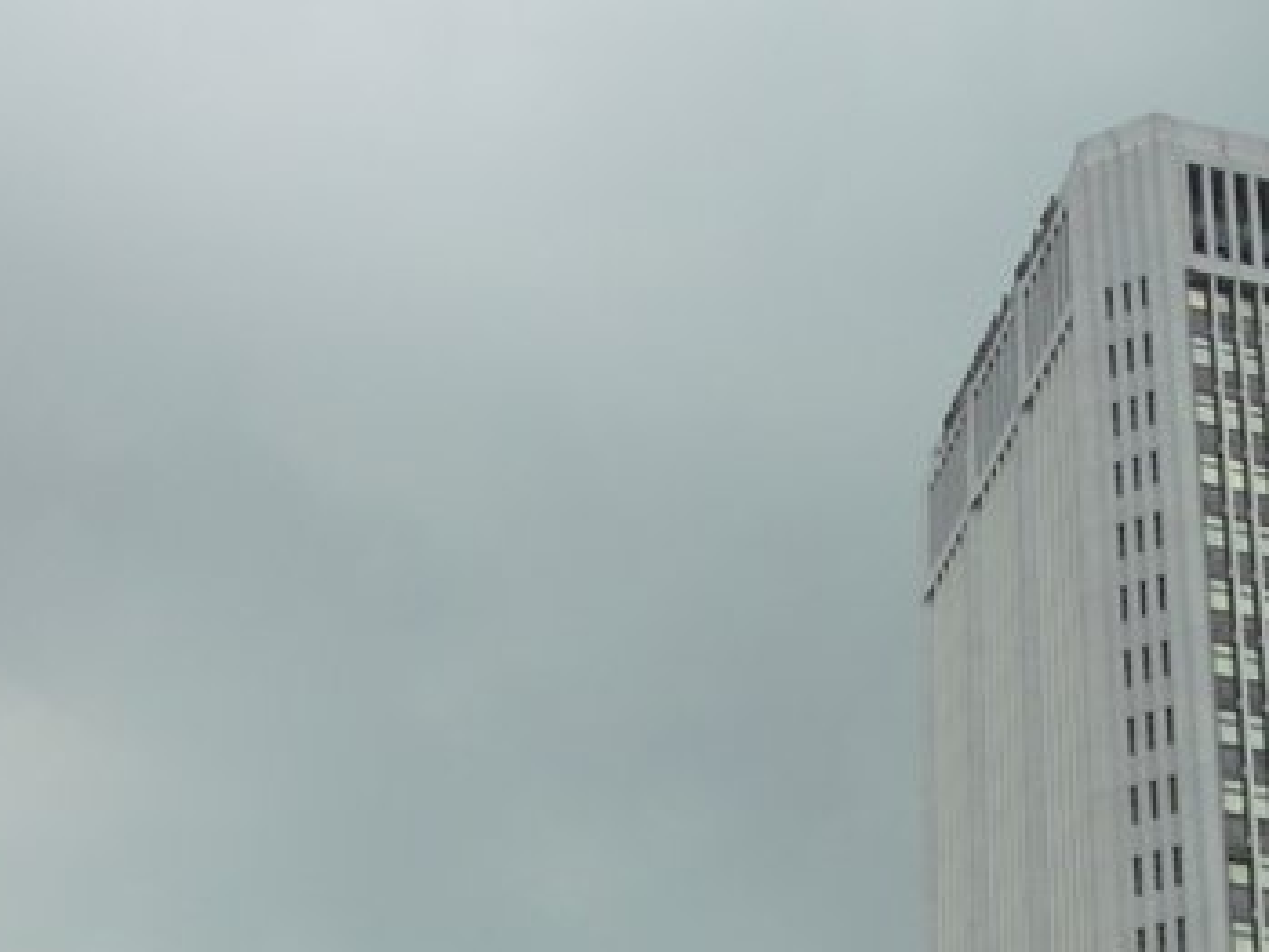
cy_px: 970
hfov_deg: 22.2
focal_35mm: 87
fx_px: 3190
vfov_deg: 16.6
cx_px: 996
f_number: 8
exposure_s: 1/125
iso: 100
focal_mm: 6.2
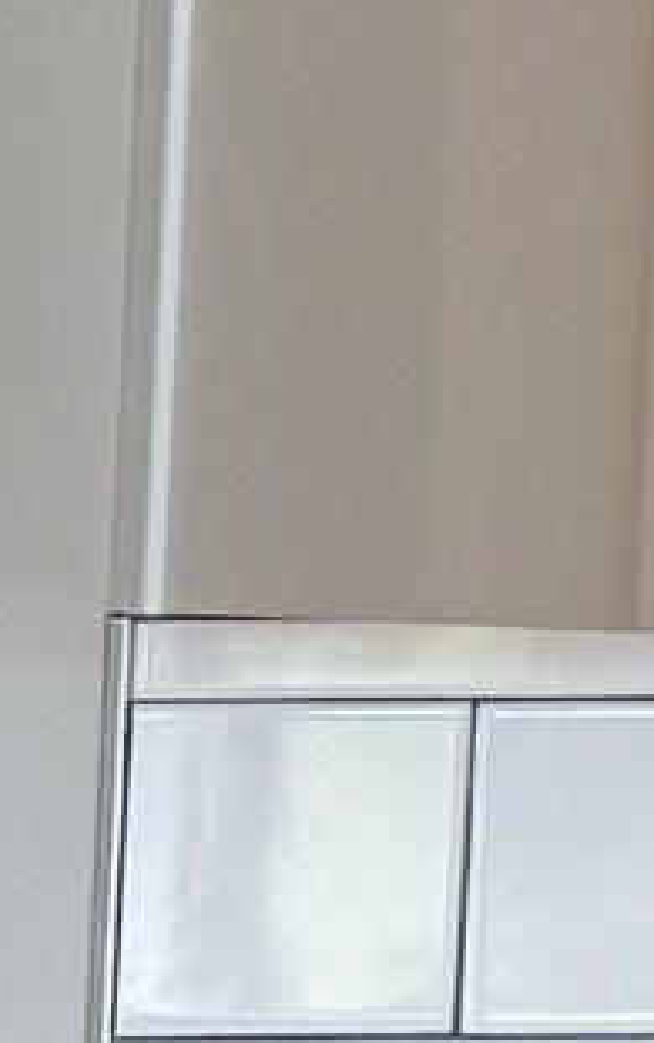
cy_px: 1164
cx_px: -3984
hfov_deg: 3.8
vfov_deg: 8.3
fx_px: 7141
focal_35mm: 251
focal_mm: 6.76
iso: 200
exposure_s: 1/211
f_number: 1.78
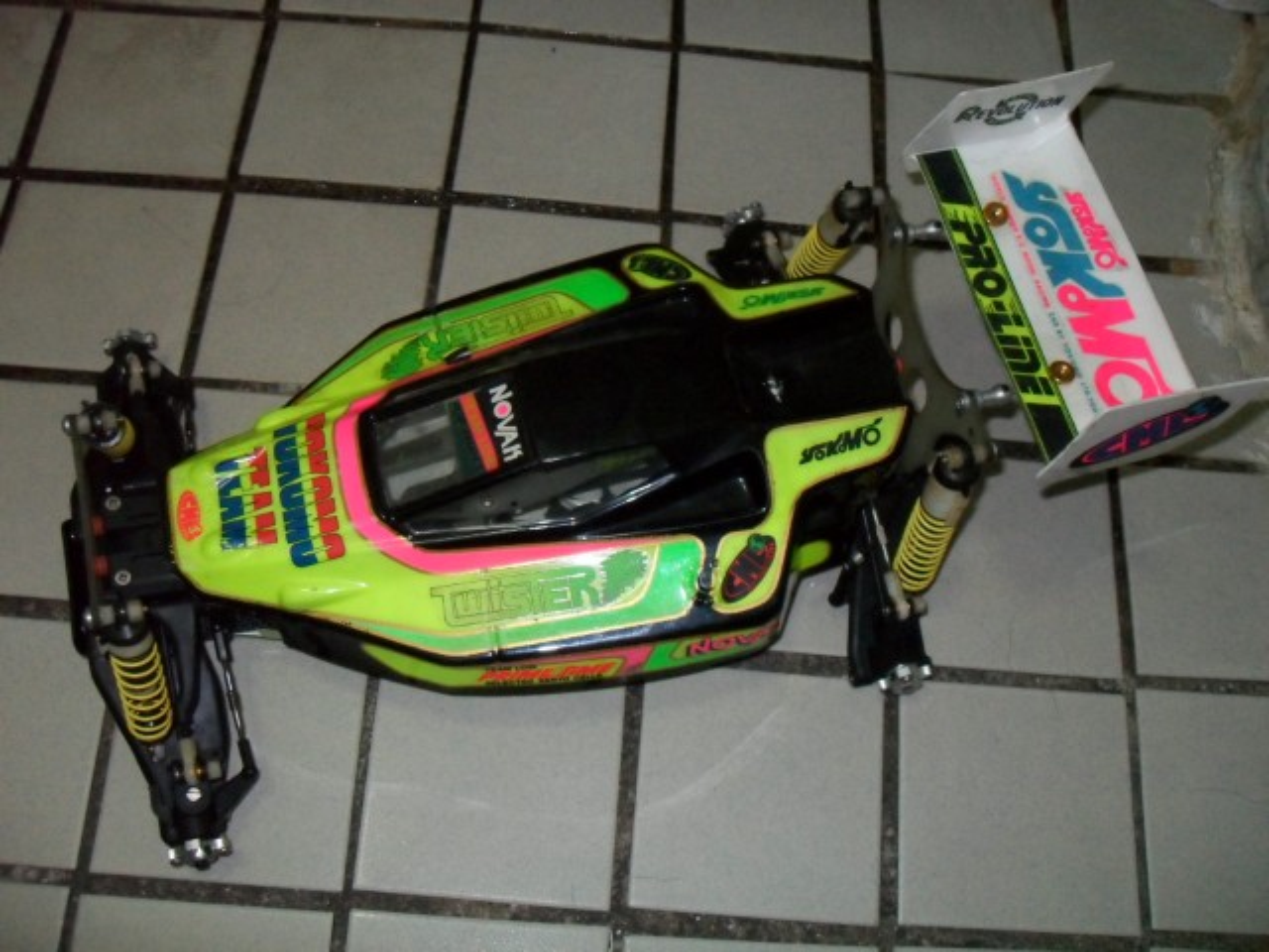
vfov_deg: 40.7
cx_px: 634
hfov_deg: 52.6
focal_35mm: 35
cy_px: 476
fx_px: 1283
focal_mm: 6.2
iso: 400
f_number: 2.8
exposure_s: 1/45
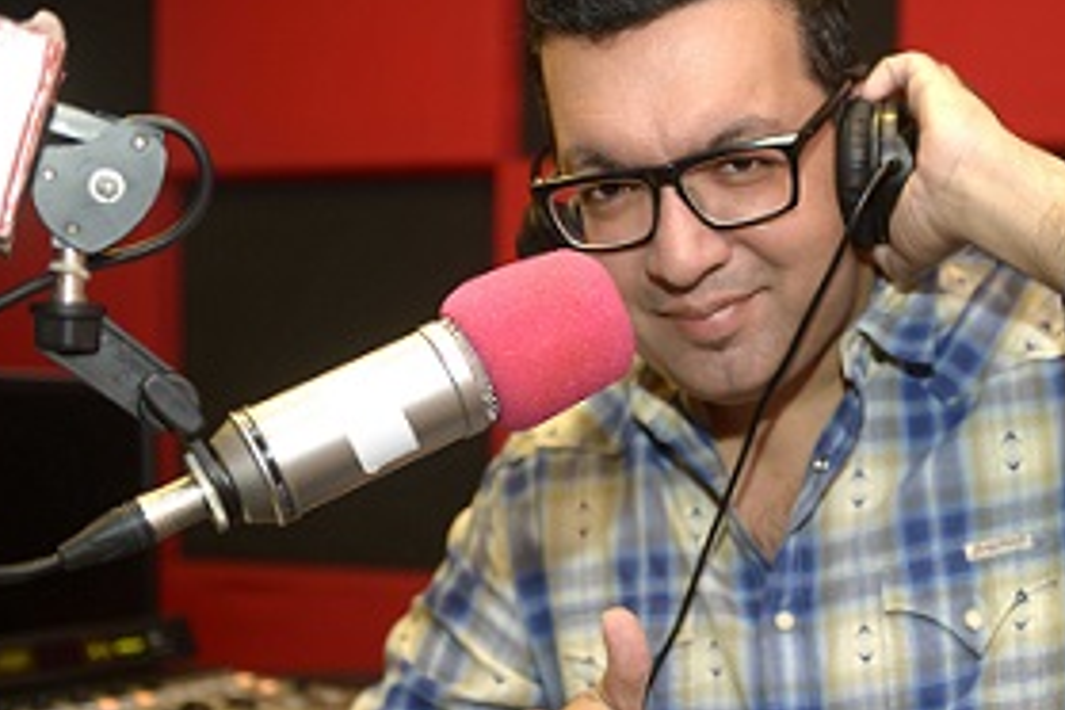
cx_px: 744
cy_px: 410
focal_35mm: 68
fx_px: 2012
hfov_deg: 29.4
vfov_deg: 20.0
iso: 400
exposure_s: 1/100
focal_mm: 42
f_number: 2.8
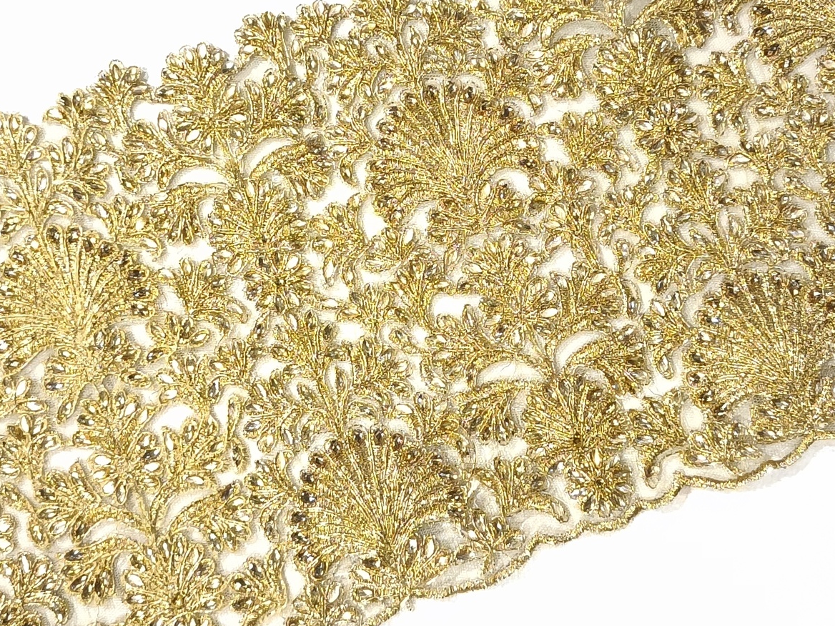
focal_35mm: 63
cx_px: 397
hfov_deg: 30.7
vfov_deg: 23.2
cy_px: 242
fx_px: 1520
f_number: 1.6
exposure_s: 1/1902
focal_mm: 6.57
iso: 2000
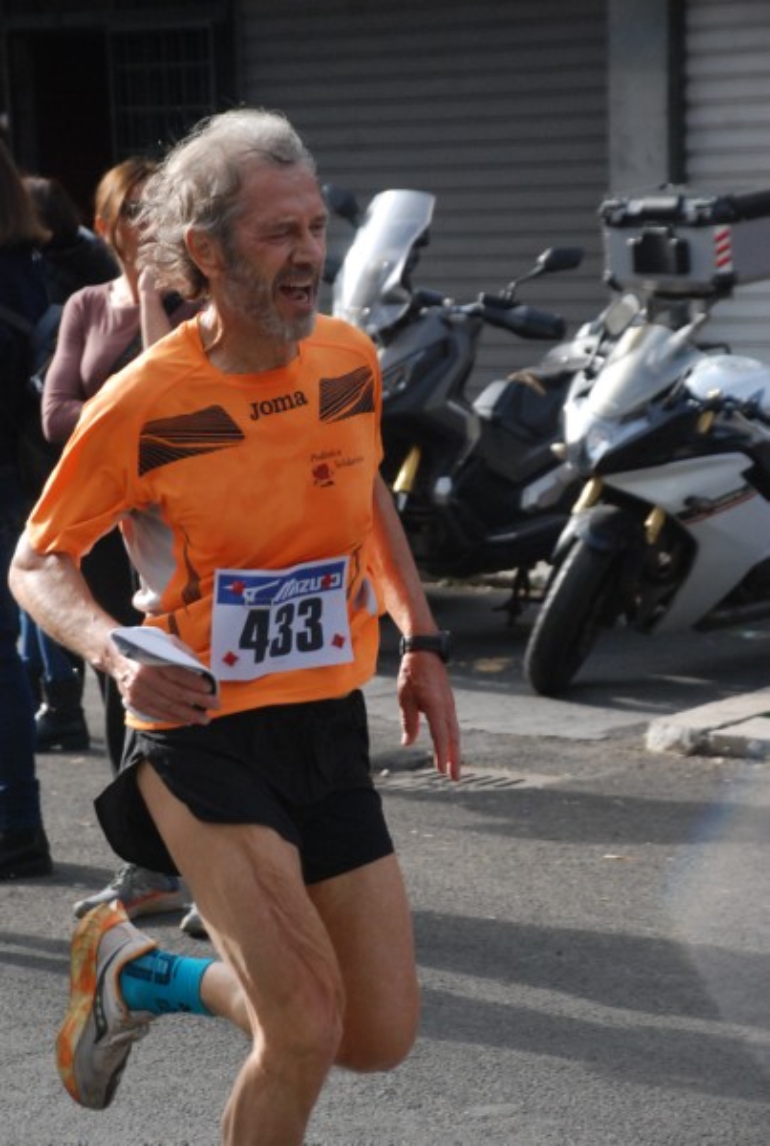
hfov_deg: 10.8
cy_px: 573
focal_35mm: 128
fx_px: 4069
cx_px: 385
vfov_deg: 16.0
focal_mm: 85
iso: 1000
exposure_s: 1/800
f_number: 5.6
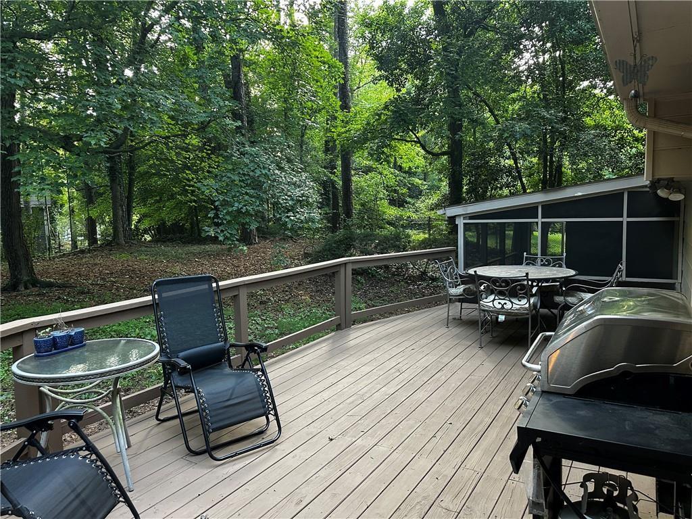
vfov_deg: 56.8
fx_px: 480
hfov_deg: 71.6
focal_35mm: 24
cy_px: 260
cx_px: 346
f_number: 1.78
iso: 250
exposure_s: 1/81
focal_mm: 6.86
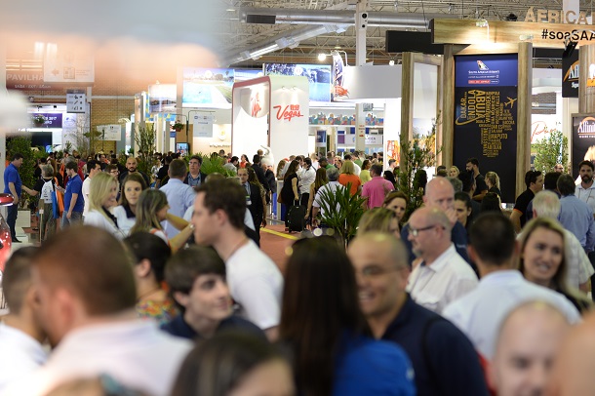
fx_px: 1321
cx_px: 298
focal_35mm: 80
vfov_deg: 17.0
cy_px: 198
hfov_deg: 25.4
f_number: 3.5
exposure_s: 1/100
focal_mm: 80
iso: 800
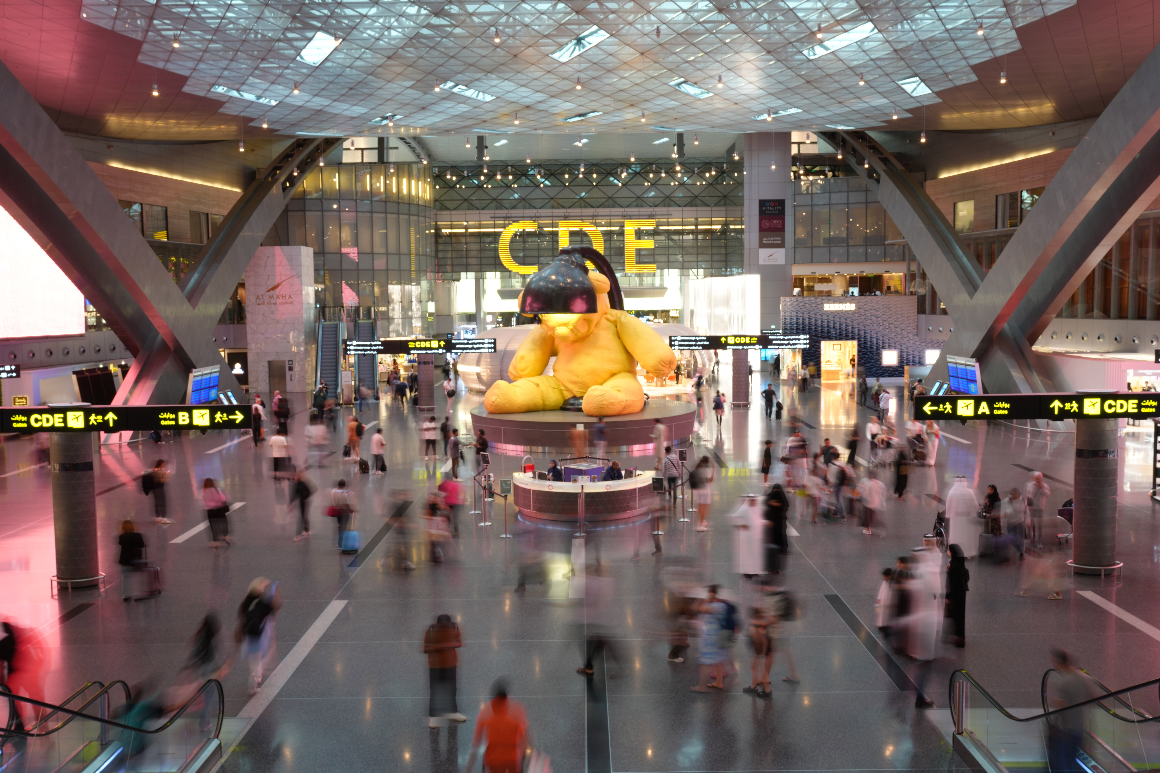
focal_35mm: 31
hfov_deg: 60.3
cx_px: 580
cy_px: 386
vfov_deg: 42.3
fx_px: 999
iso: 250
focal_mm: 31
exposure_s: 1/1.6
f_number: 11
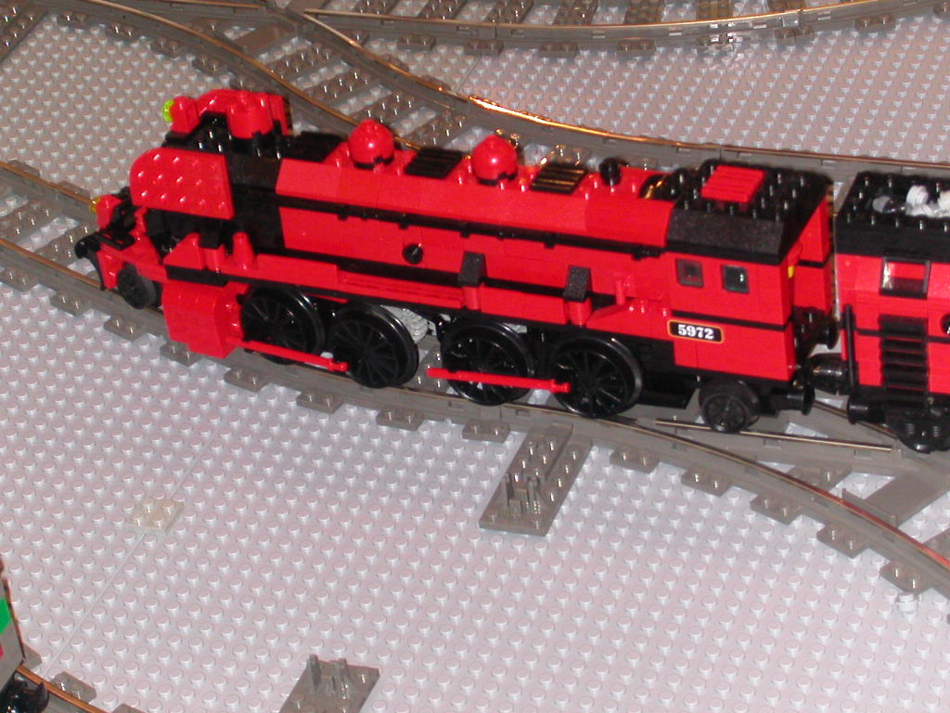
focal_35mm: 111
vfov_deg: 13.3
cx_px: 475
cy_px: 356
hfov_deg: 17.7
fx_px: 3046
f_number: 4.8
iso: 200
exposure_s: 1/59.9
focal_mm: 16.8
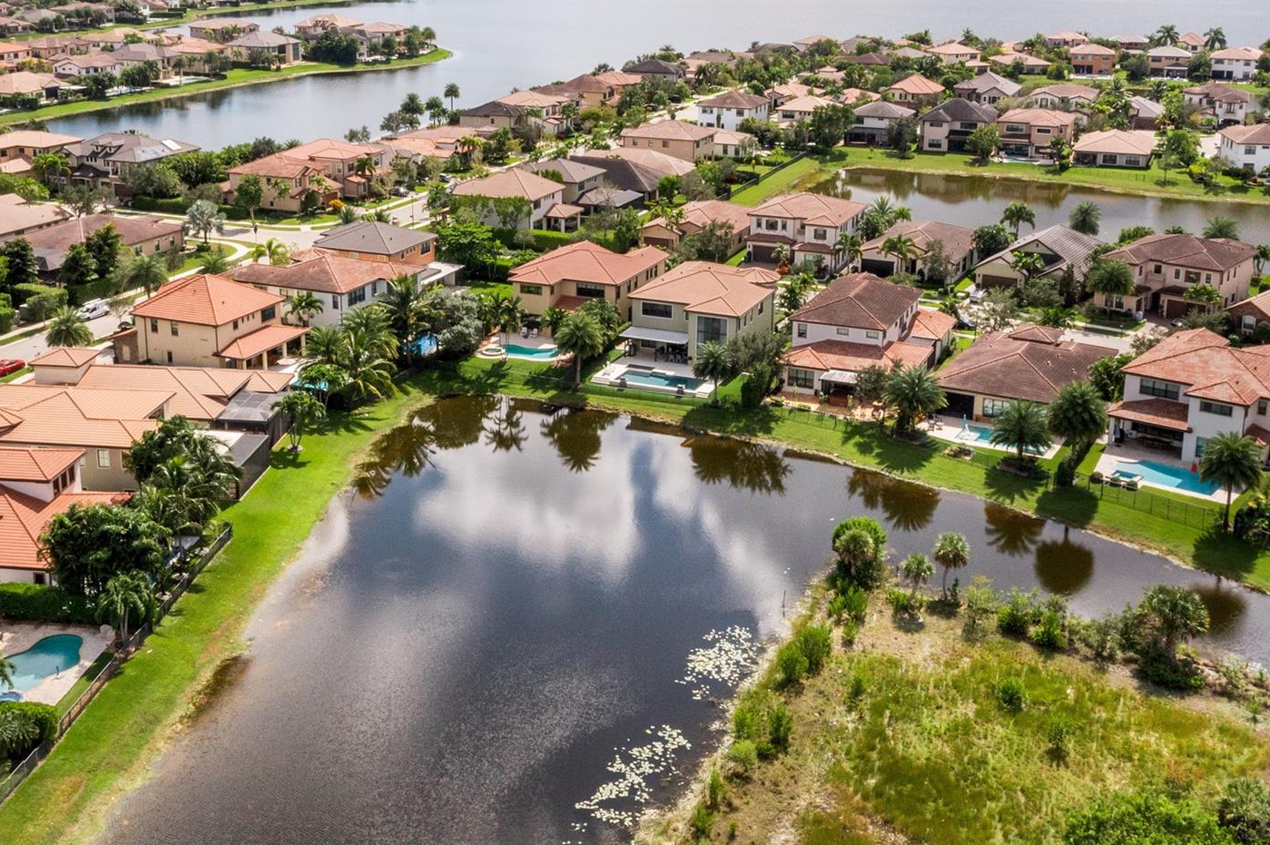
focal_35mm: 41
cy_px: 289
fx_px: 1445
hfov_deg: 47.4
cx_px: 576
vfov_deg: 32.4
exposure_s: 1/640
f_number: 11
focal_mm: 10.26
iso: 400
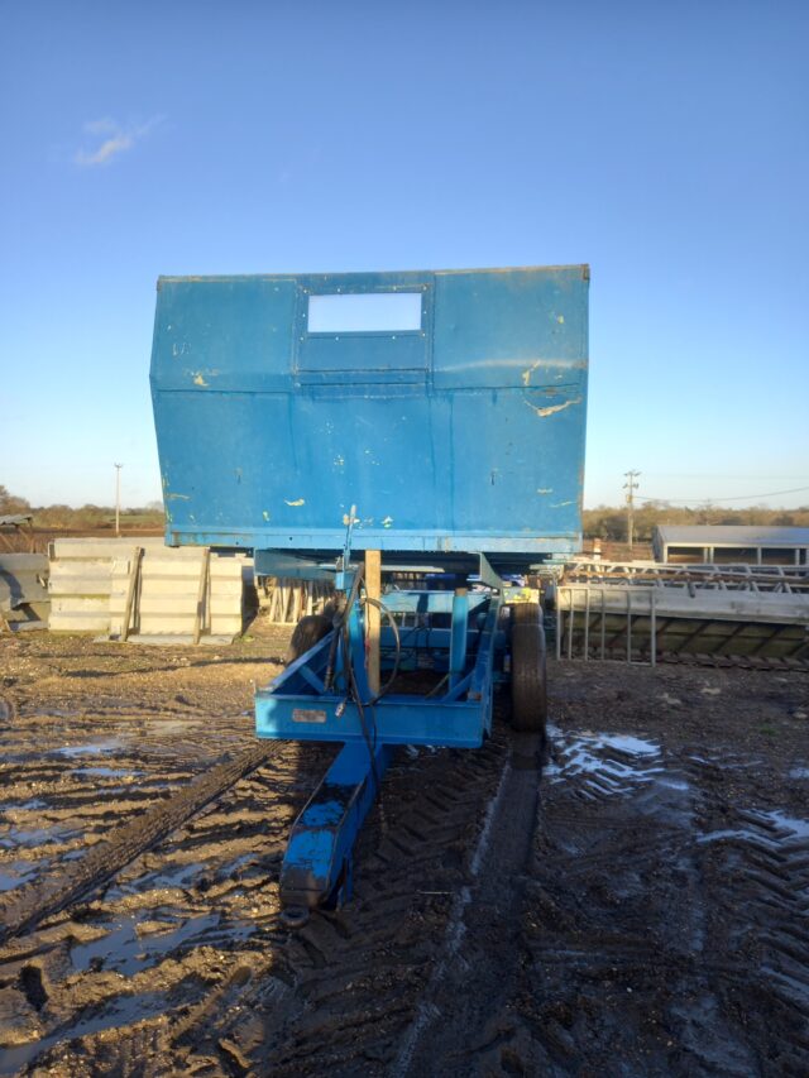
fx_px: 779
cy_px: 539
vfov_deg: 69.4
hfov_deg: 54.9
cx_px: 404
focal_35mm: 25
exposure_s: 1/192
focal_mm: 4.6
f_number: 2
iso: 25
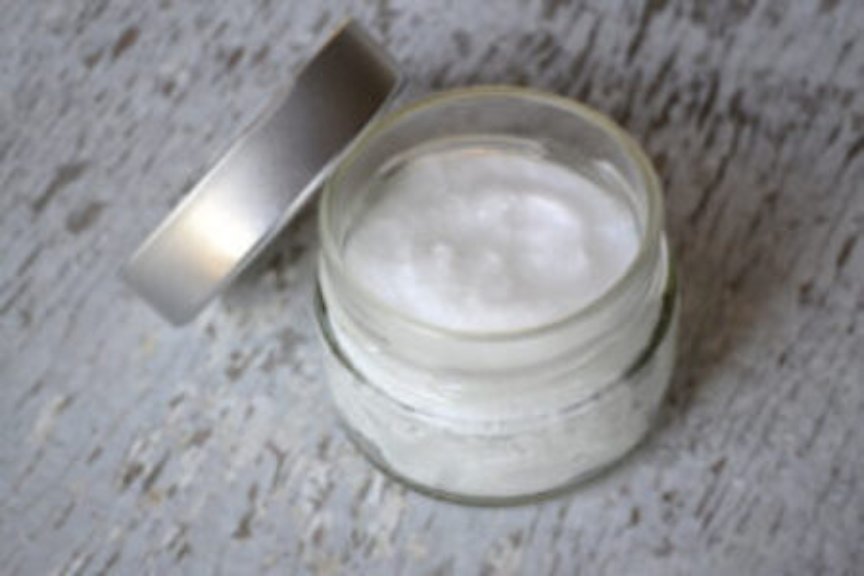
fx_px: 1980
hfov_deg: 24.6
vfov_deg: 16.6
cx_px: 432
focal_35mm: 82
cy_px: 288
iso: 1100
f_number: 5.6
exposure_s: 1/250
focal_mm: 55
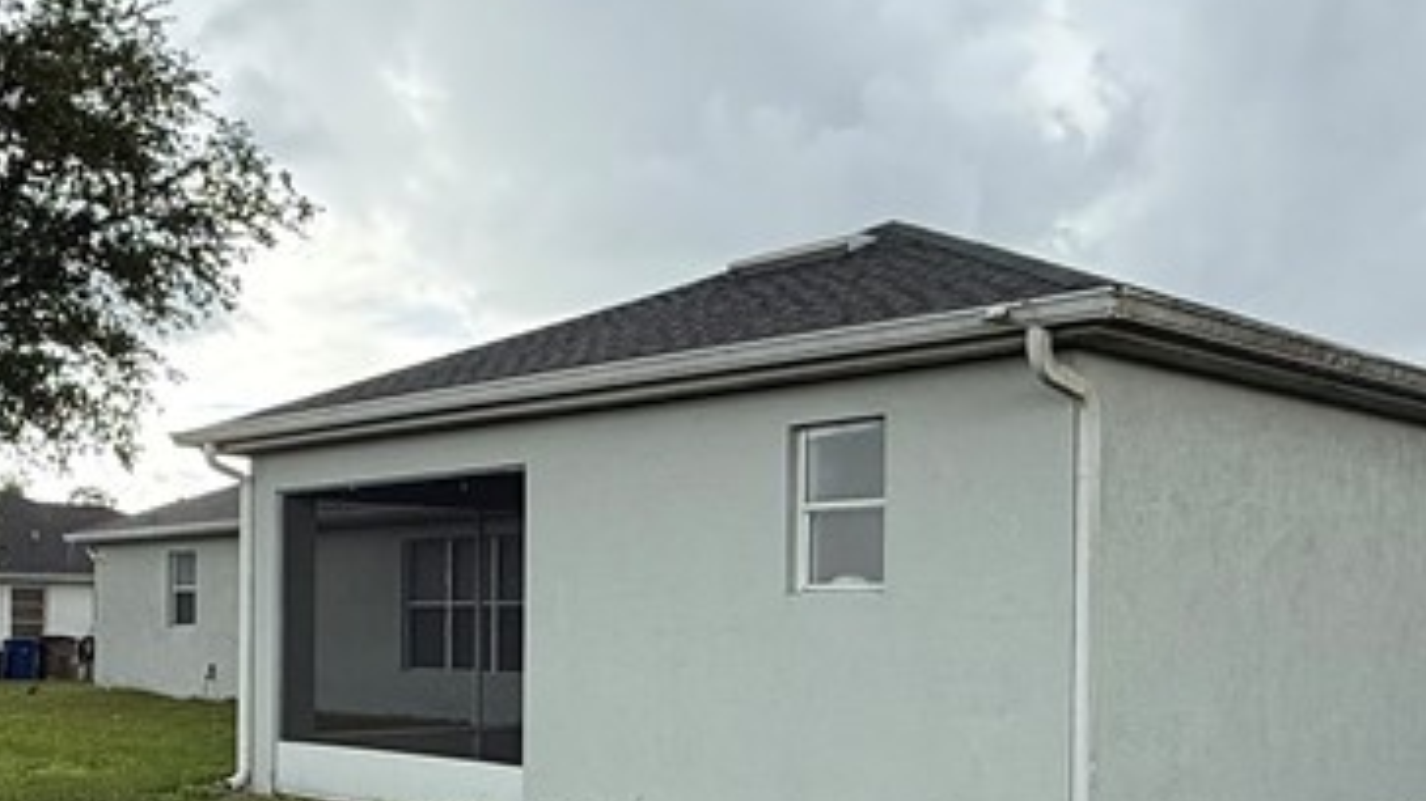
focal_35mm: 43
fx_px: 1626
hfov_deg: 46.7
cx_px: 487
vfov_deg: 27.2
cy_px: 636
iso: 64
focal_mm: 2.22
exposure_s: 1/498
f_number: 2.2
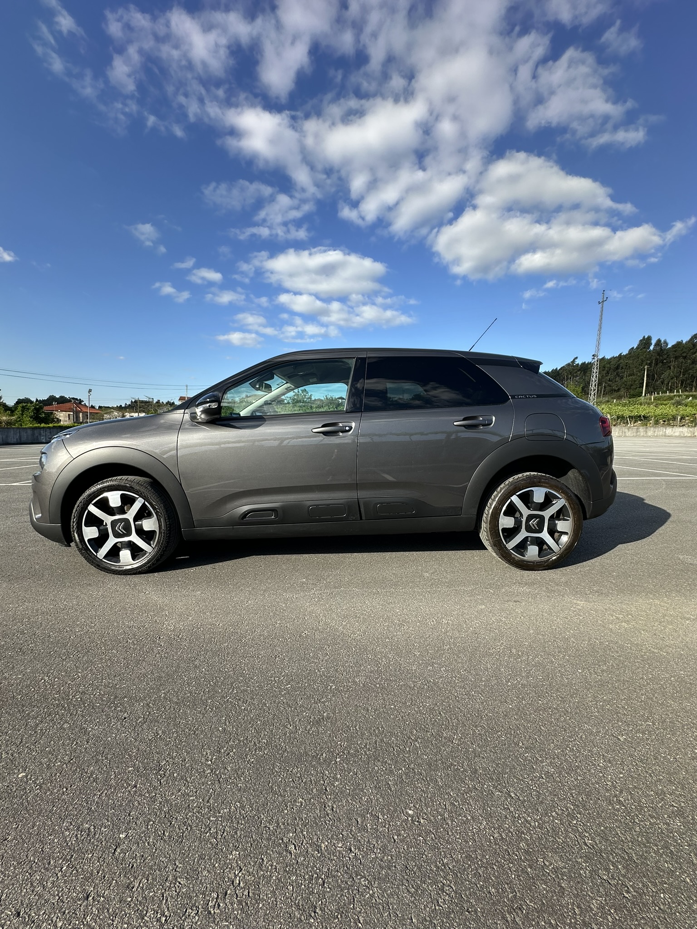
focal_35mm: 14
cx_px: 348
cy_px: 464
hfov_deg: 85.7
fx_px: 376
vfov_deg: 102.1
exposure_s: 1/807
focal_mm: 2.22
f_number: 2.2
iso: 40
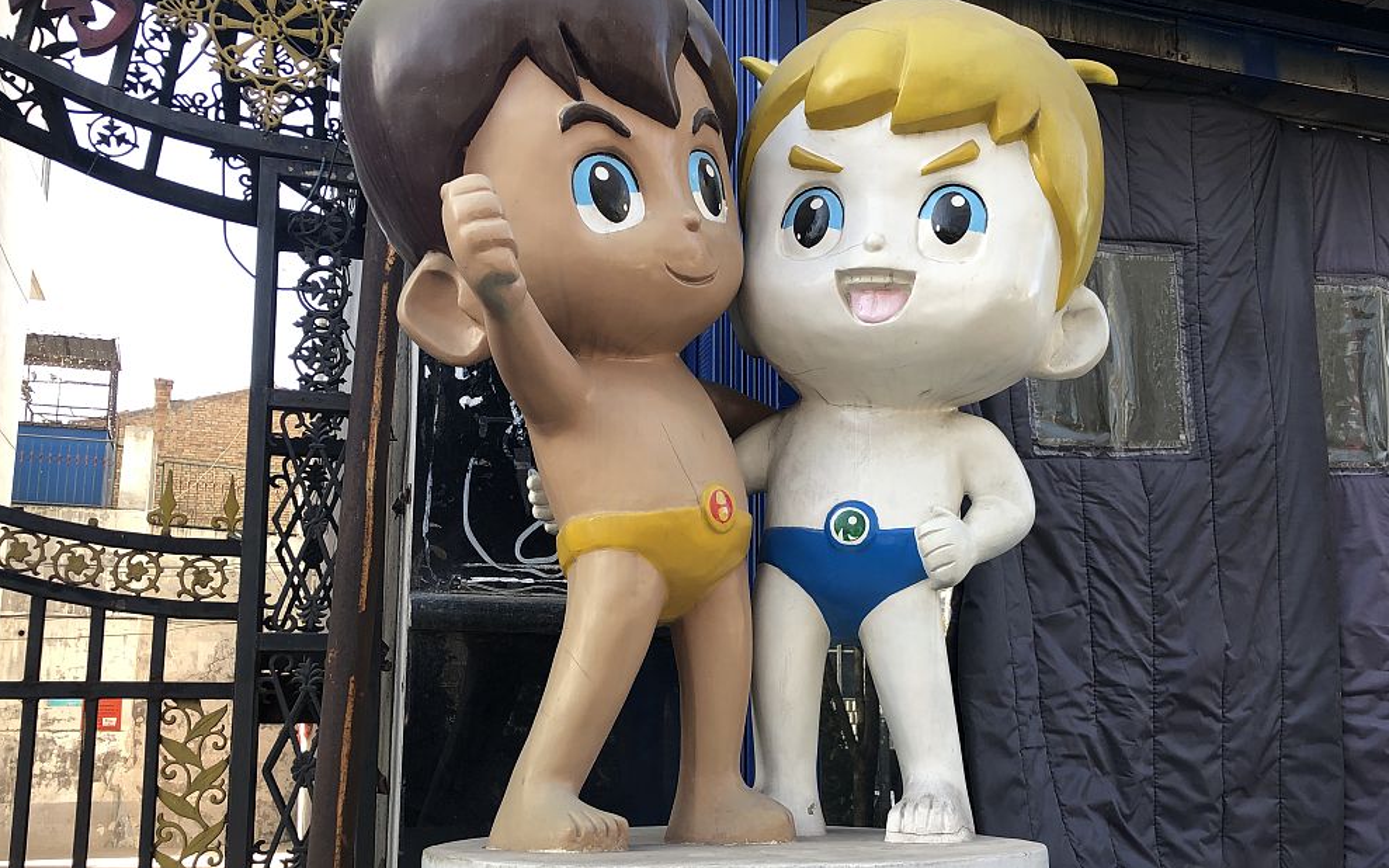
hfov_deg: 53.9
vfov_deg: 35.1
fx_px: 1363
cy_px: 560
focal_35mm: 36
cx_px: 771
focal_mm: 3.99
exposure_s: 1/120
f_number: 1.8
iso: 20
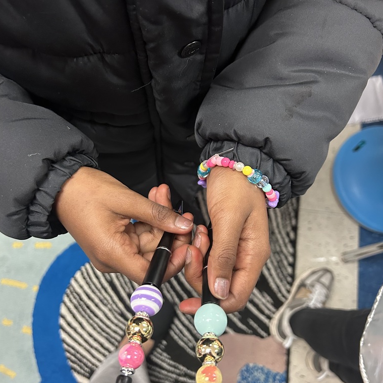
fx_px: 388
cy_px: 201
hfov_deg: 52.5
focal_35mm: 31
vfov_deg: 52.5
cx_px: 191
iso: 400
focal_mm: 5.7
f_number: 1.5
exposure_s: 1/60
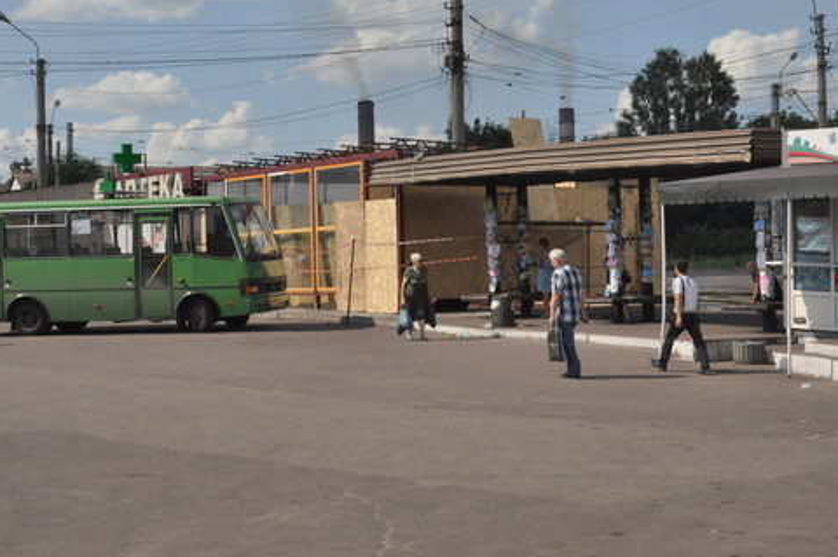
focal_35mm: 76
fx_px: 1767
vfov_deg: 17.9
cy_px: 214
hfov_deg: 26.6
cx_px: 358
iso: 800
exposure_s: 1/500
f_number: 13
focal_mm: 38
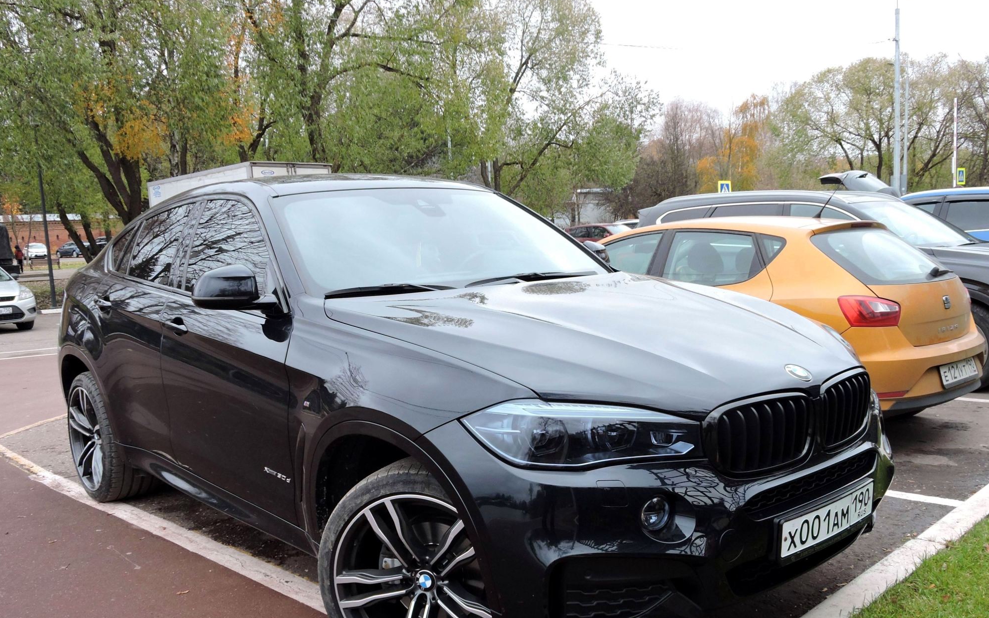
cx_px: 496
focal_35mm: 32
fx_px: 863
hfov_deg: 59.7
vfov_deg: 39.3
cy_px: 358
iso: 100
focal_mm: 5.4
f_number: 3.5
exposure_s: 1/60
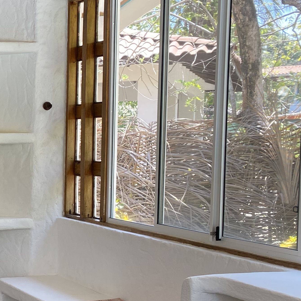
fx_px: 679
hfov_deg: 21.2
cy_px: 188
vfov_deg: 24.9
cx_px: -147
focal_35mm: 69
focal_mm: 4.25
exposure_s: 1/146
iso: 32
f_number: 1.8
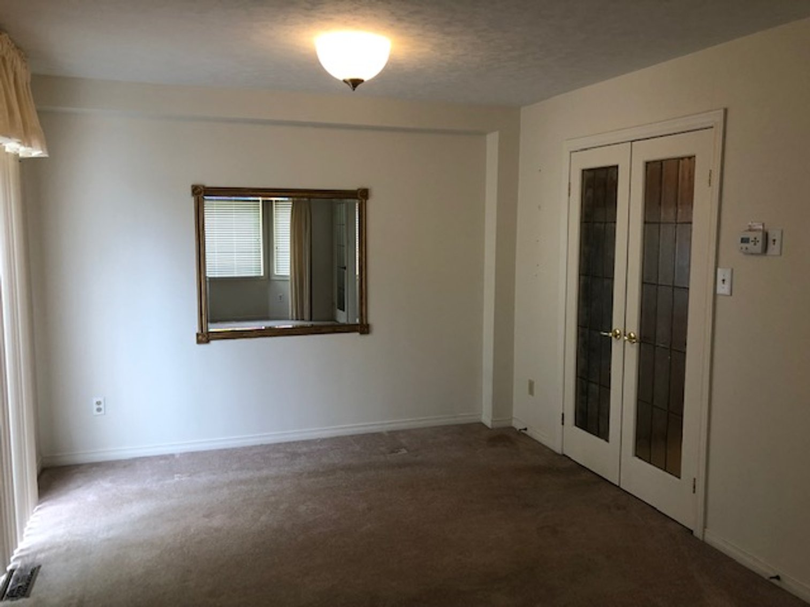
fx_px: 655
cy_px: 304
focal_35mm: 28
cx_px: 405
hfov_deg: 63.4
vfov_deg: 49.8
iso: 25
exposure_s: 1/40
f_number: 1.8
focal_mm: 4
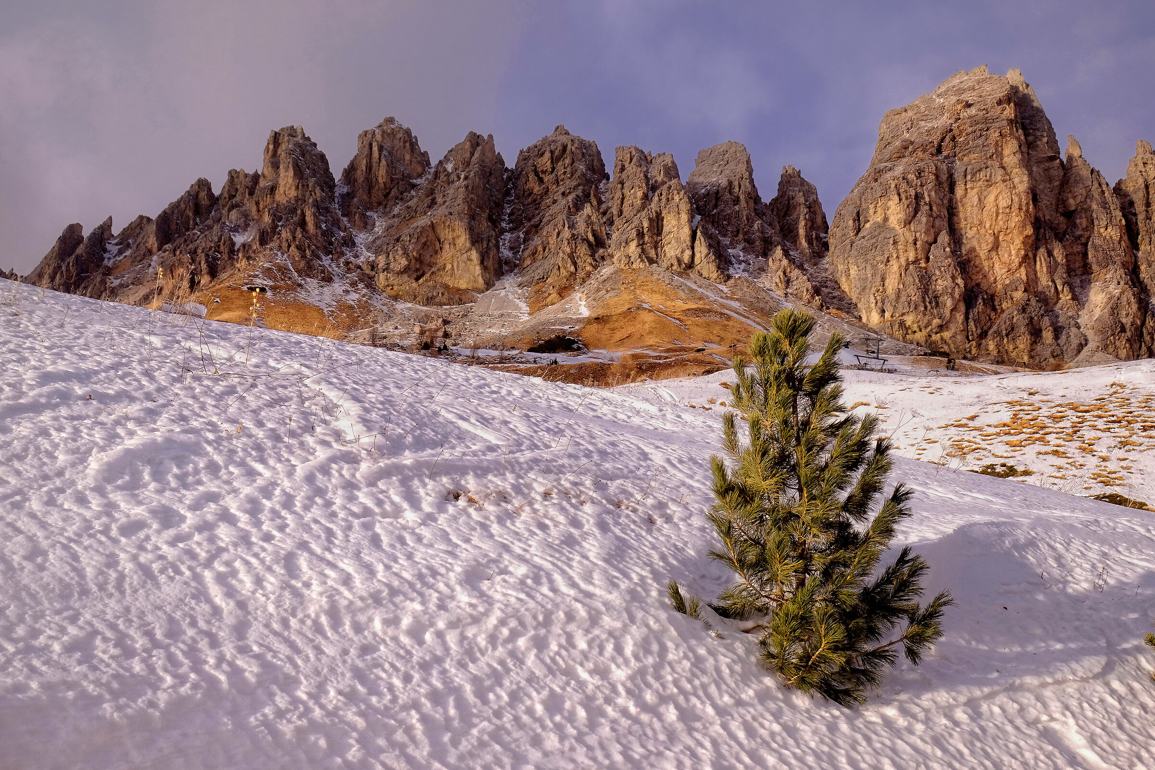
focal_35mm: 38
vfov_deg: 35.1
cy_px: 385
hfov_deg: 50.7
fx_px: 1219
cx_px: 578
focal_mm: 25.4
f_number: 9
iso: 640
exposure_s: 1/680
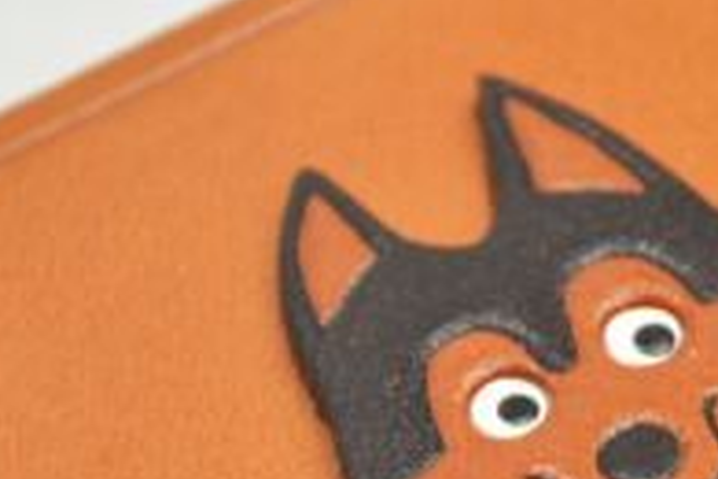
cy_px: 757
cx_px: 1086
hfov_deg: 9.0
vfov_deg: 6.1
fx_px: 4420
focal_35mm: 222
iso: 400
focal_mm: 45
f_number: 7.1
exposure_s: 1/60
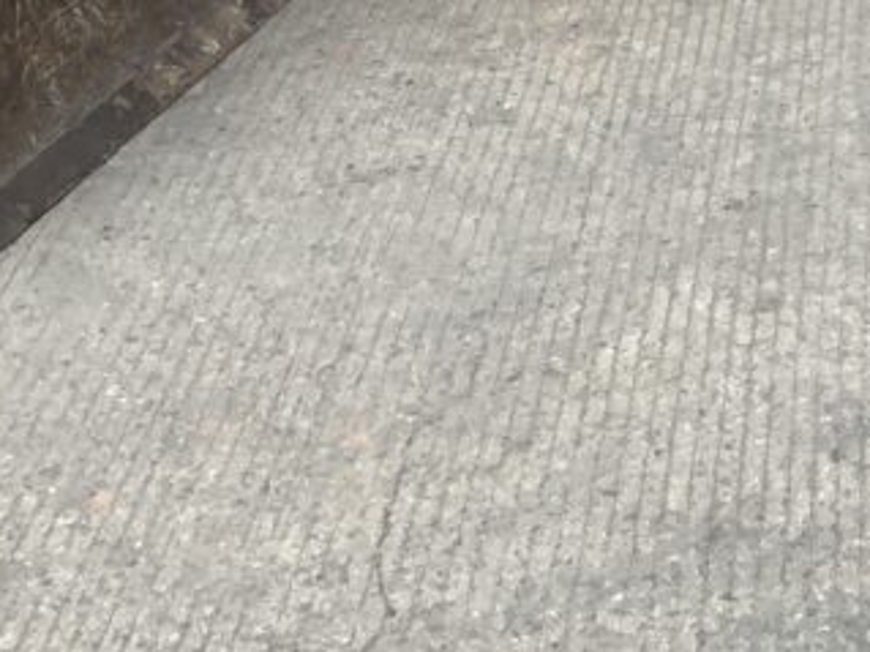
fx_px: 2336
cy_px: -131
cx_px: 1238
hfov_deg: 19.0
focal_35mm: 93
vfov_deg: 15.3
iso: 16
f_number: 1.8
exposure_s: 1/642
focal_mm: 3
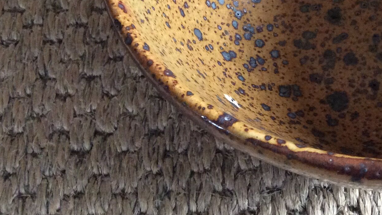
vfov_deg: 15.8
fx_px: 739
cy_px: -49
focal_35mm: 73
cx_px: 359
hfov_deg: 27.7
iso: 250
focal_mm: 3.3
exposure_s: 1/25
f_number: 2.4
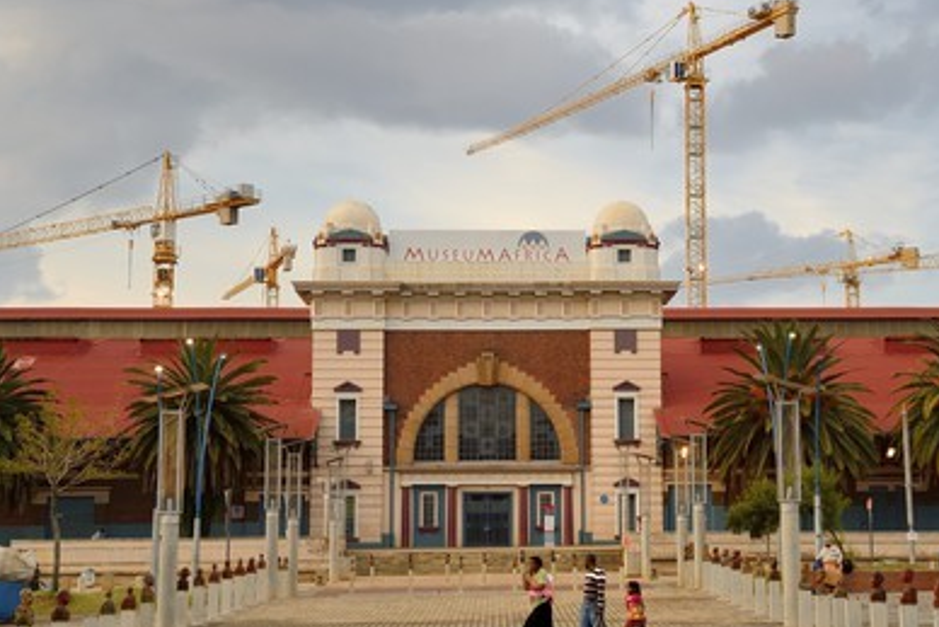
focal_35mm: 54
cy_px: 324
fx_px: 1409
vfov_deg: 25.1
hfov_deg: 36.8
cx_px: 505
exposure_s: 1/125
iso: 400
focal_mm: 50
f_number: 8
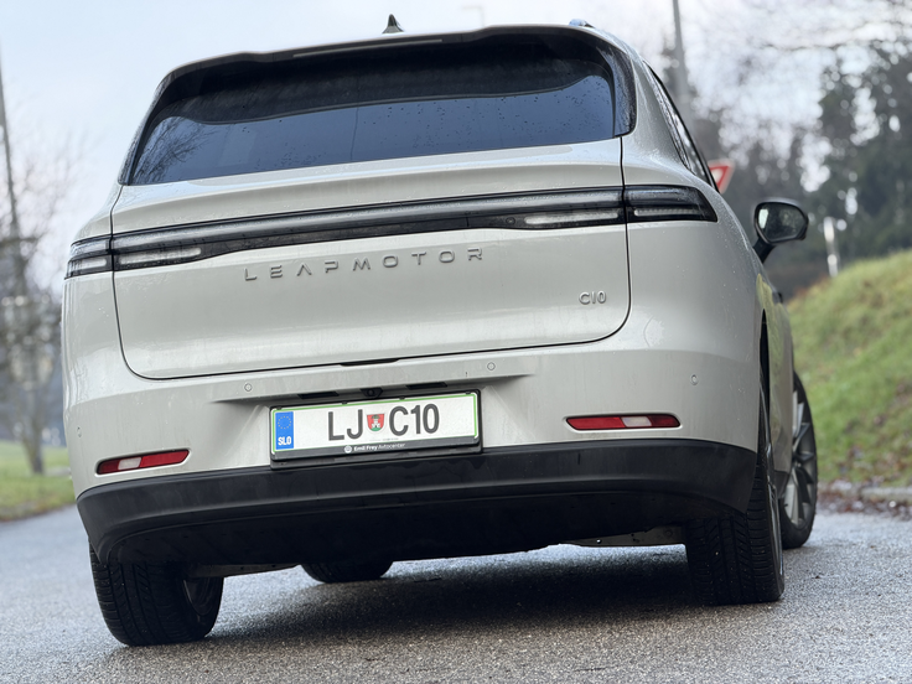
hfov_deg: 19.6
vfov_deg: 14.8
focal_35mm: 100
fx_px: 2635
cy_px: 342
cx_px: 456
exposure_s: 1/146
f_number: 2.8
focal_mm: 16.89
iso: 50
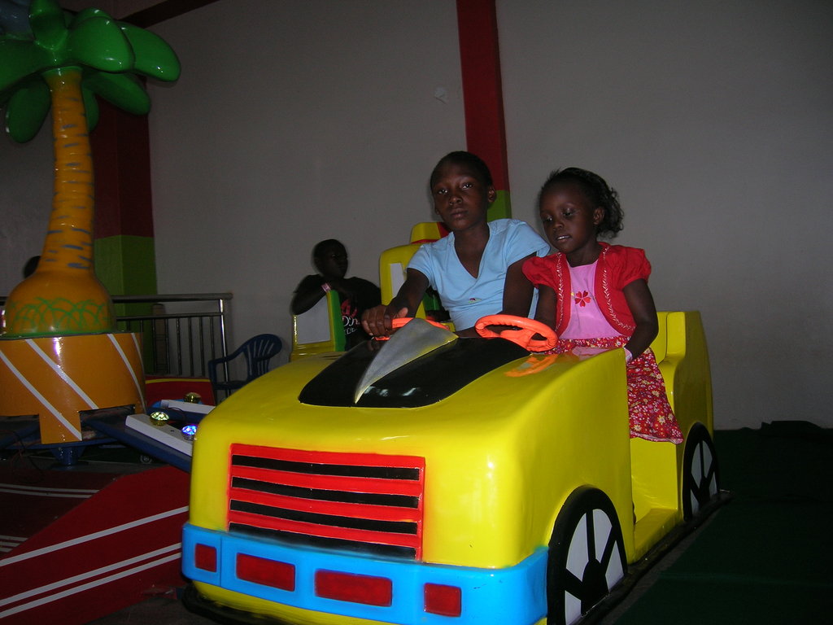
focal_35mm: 34
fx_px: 818
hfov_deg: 54.0
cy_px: 312
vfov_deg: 41.8
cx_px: 416
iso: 50
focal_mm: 5.7
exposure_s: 1/60.1
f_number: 2.9
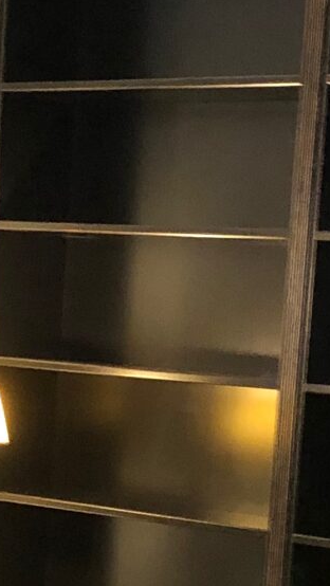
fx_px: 2191
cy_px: 502
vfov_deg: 15.1
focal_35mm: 141
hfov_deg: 8.6
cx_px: 140
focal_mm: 4
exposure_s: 1/14
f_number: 1.8
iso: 100
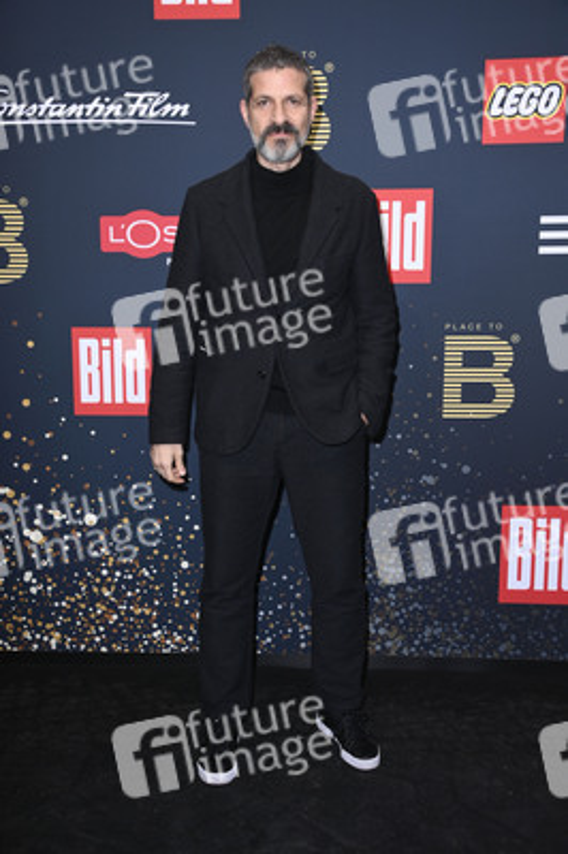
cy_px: 427
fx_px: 996
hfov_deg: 31.8
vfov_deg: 46.4
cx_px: 284
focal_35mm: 42
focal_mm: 42
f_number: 5.6
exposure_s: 1/250
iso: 320
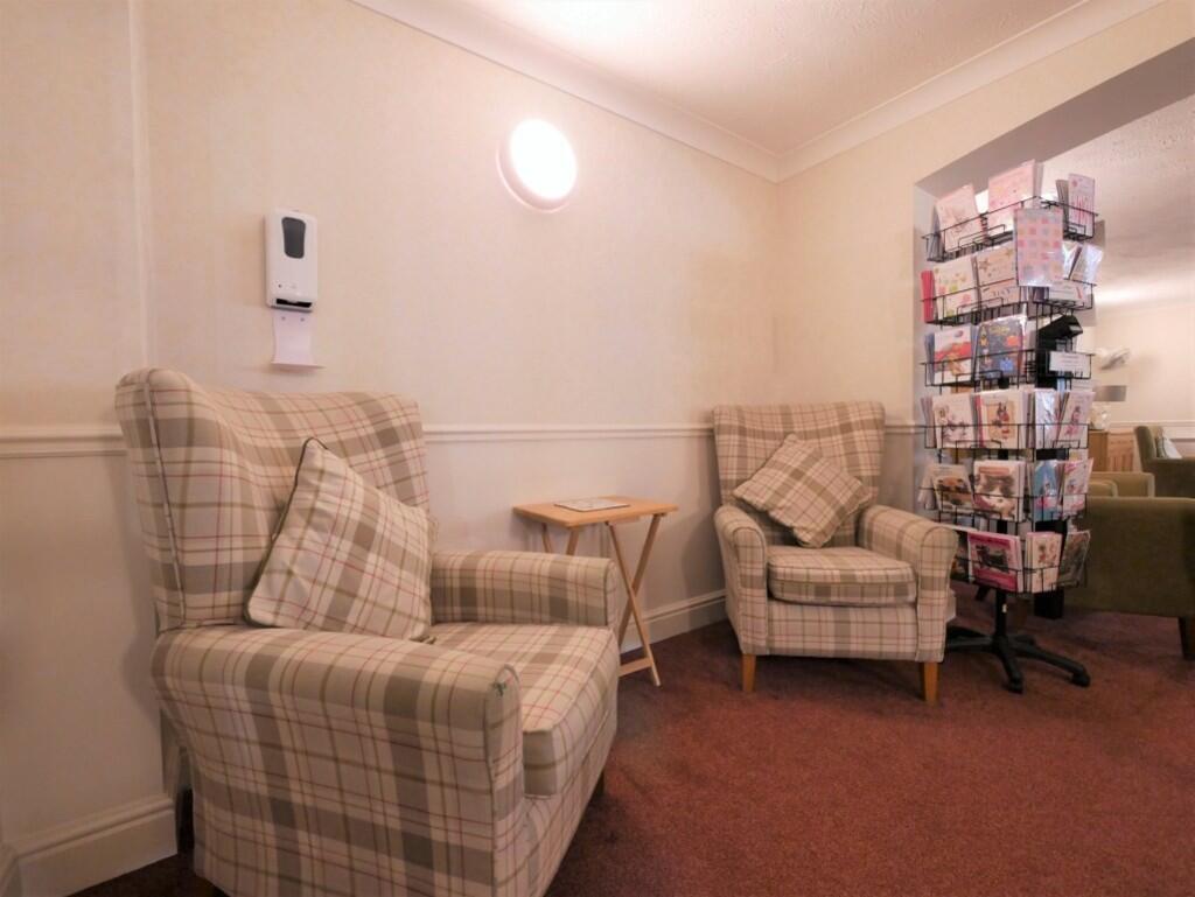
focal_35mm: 14
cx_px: 598
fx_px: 484
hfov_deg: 102.0
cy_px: 448
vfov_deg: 85.7
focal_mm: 7
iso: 1600
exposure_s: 1/60
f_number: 4
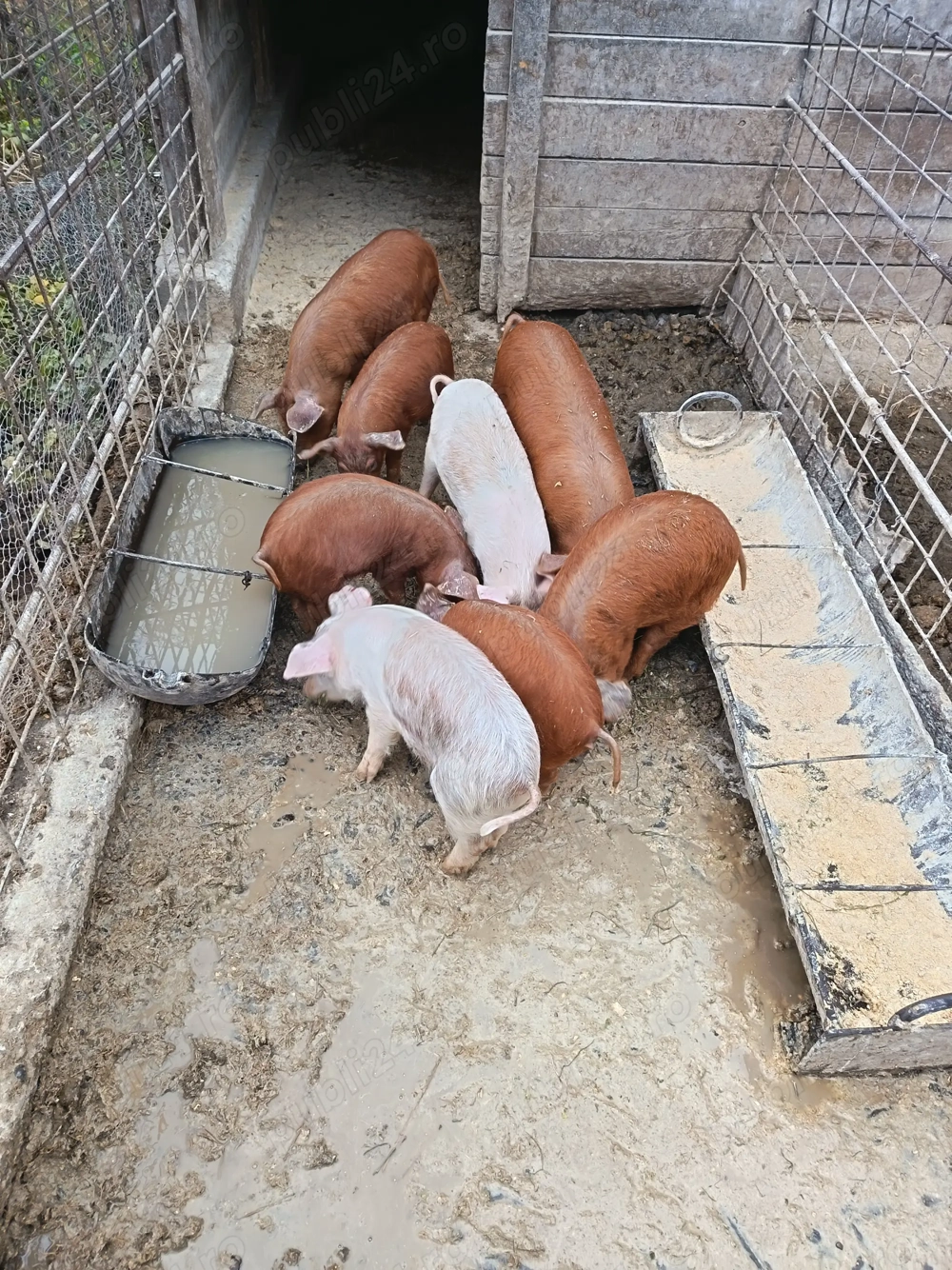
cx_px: 476
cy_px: 635
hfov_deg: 56.8
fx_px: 880
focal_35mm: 24
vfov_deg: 71.6
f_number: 1.75
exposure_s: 1/100
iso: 396
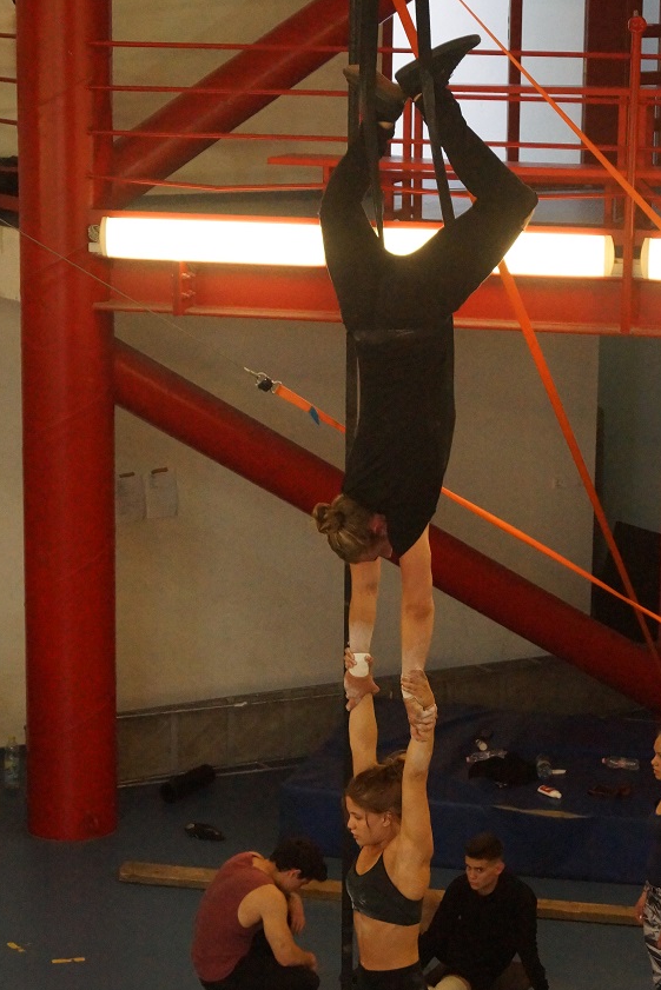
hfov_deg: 12.8
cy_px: 629
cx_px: 366
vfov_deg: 19.1
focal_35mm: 107
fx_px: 2946
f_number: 5.6
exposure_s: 1/200
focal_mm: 50
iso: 3200
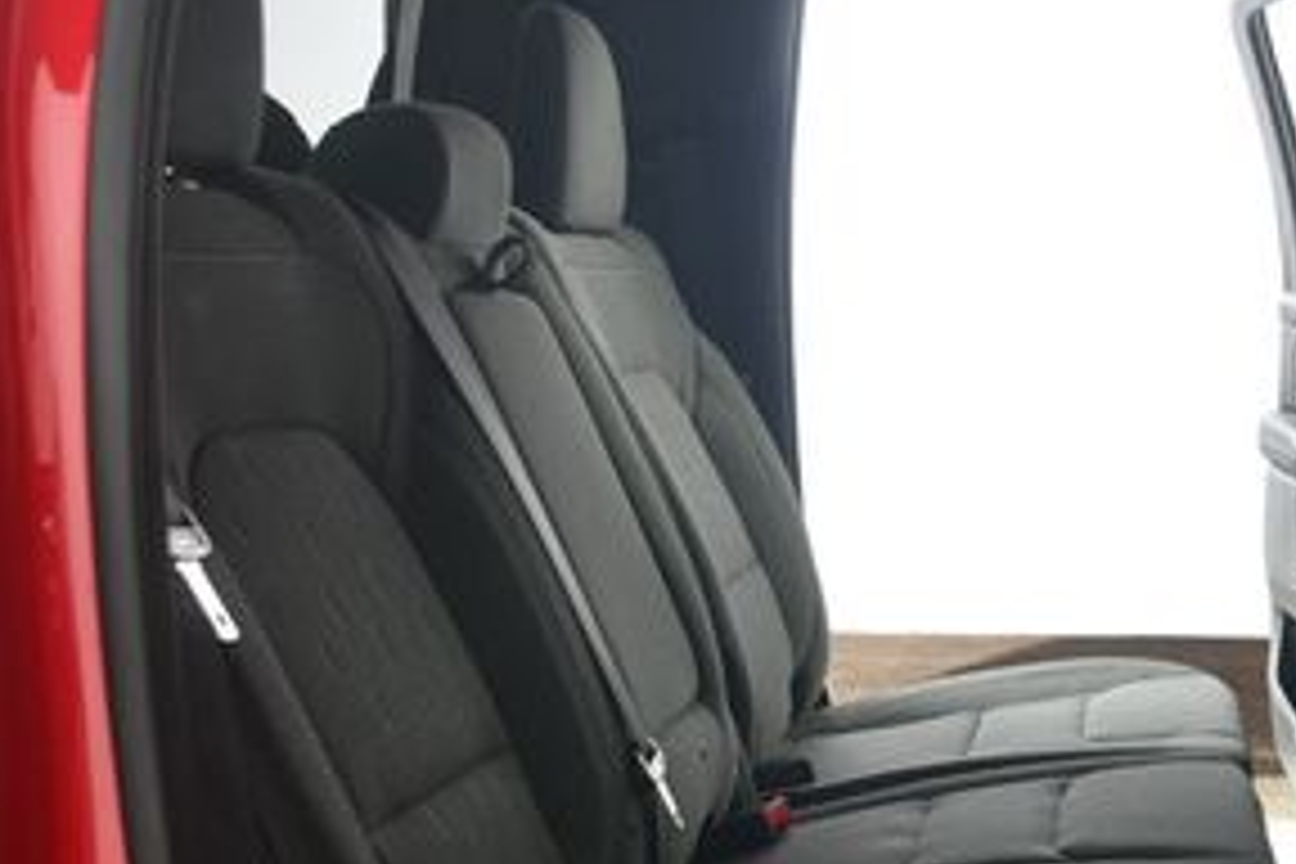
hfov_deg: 31.9
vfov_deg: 22.3
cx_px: 1148
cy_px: 688
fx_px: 2160
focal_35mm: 60
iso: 100
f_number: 4.5
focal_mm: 18
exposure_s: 1/160
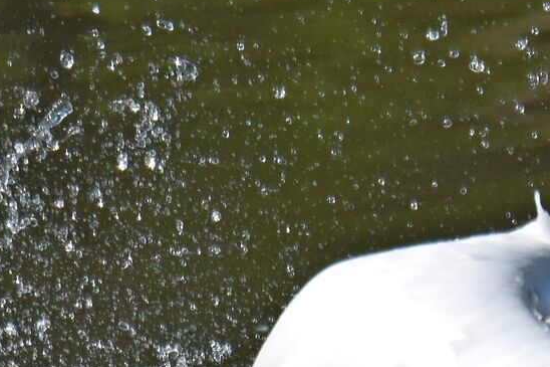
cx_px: 1192
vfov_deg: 0.3
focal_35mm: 3945
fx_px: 60249
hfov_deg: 0.5
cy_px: 356
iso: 1000
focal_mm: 600
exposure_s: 1/4000
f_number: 8
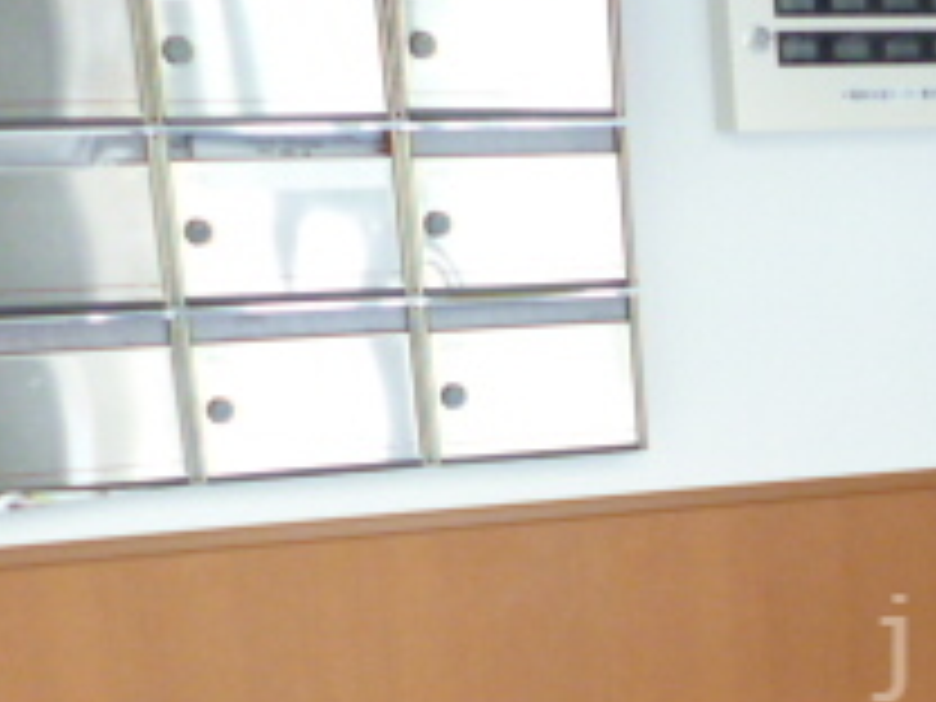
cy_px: 648
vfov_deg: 19.5
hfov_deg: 23.6
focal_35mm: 74
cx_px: 1179
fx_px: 2001
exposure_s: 1/60
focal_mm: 4.3
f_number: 2.5
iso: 400
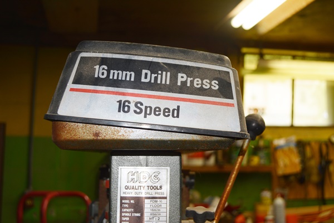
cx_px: 167
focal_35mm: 42
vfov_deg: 31.9
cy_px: 112
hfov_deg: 46.4
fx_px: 390
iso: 250
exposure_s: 1/60
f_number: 4.5
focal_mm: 28
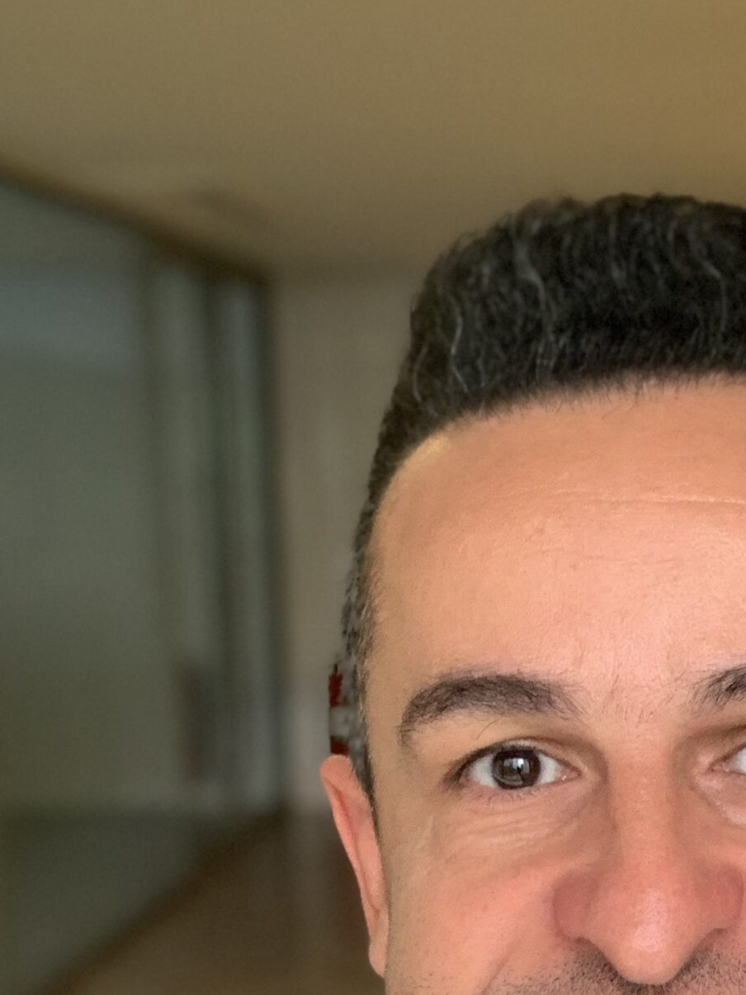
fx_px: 1954
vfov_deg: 27.8
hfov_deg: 21.1
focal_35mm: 68
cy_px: 838
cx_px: 693
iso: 250
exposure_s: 1/60
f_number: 2.2
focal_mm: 2.87
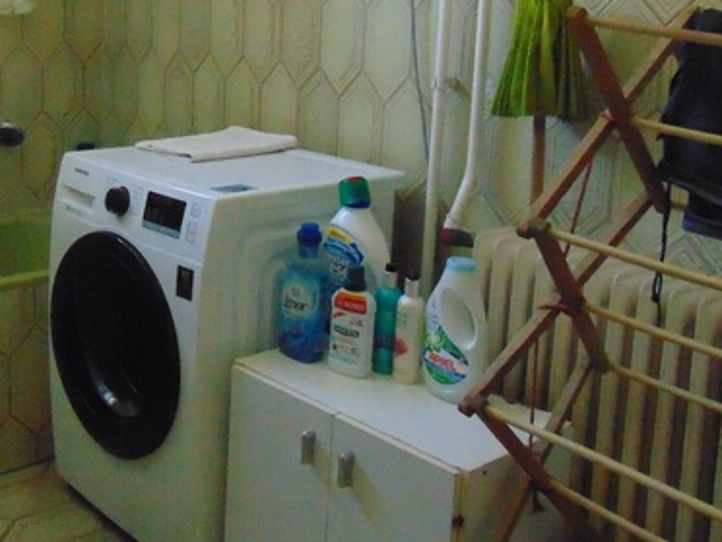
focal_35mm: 47
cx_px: 202
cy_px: 119
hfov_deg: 39.6
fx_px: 980
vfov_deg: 30.2
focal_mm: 4.5
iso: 800
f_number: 3
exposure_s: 1/50
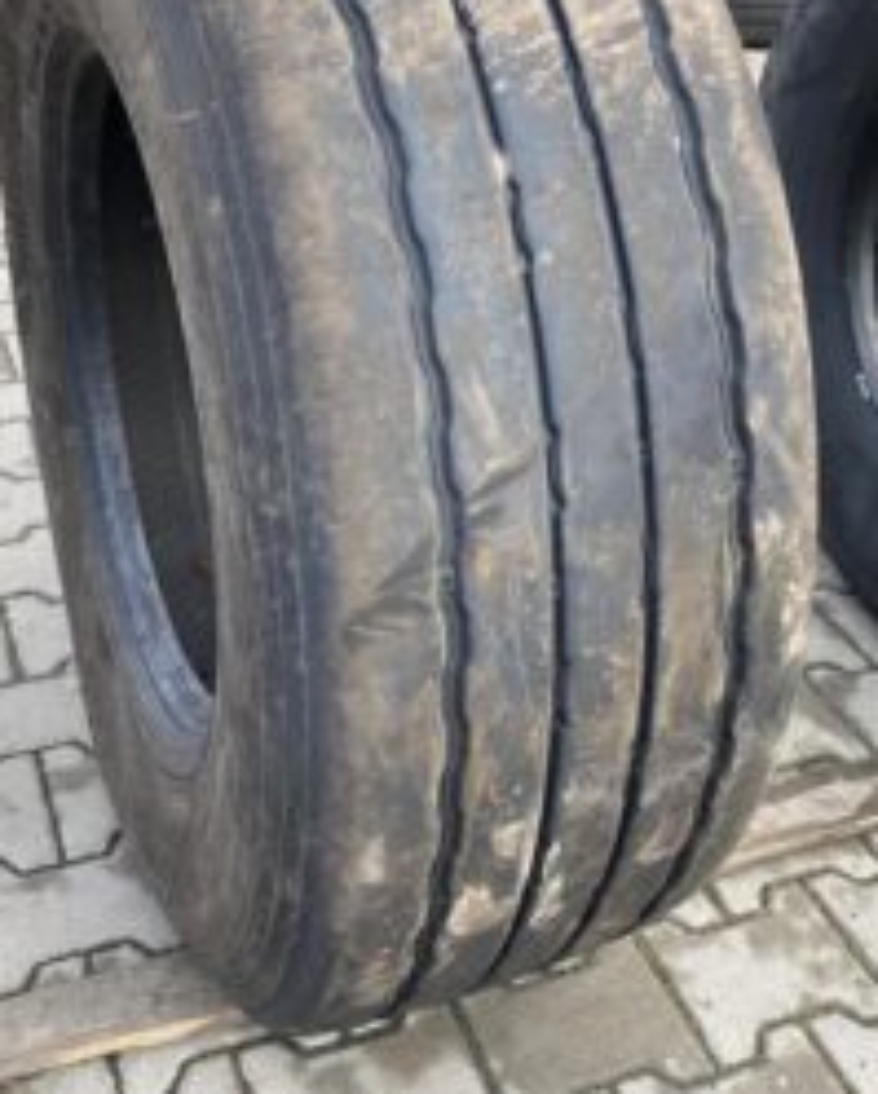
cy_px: 390
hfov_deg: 34.2
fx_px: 1427
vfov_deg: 41.6
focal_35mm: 44
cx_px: 450
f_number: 1.8
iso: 32
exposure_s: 1/191
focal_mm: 4.25
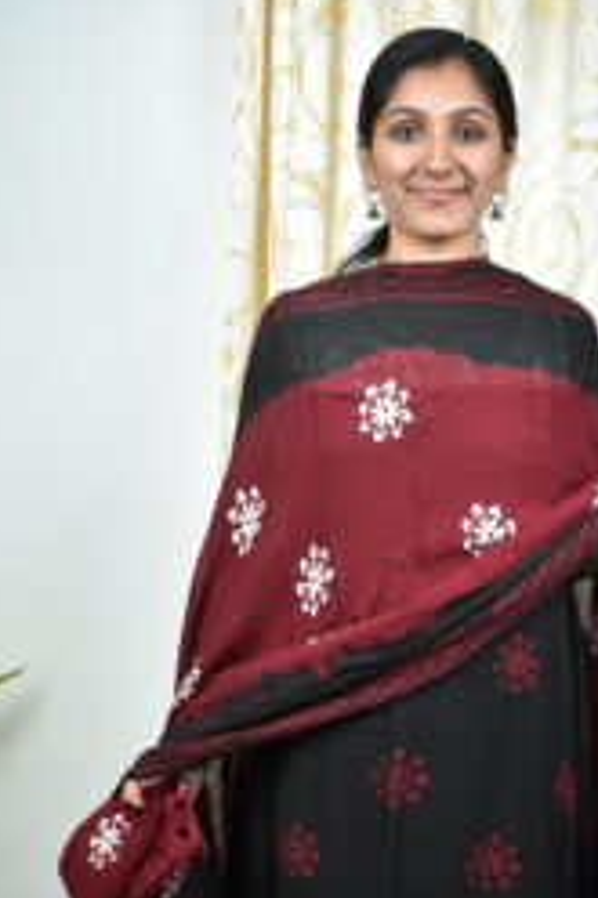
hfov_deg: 27.3
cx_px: 399
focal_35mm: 49
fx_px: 1223
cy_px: 677
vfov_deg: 39.3
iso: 200
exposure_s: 1/40
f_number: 3.5
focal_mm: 18
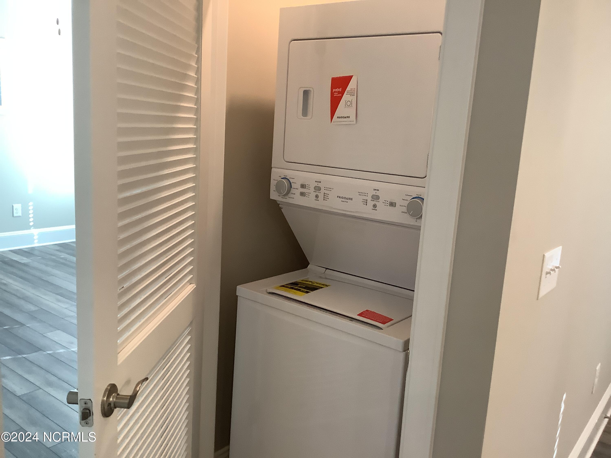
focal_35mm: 31
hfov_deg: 58.4
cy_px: 229
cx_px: 306
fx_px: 547
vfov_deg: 45.4
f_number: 2.4
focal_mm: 3.3
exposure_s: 1/60
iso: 200
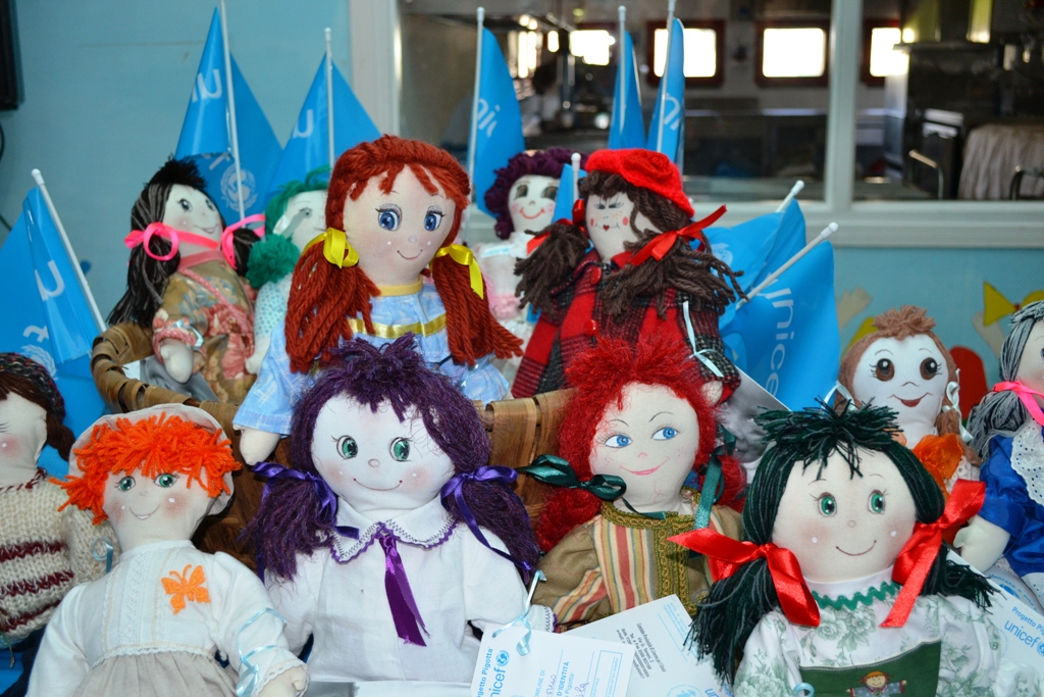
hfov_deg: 49.5
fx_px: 1131
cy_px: 348
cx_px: 522
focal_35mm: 39
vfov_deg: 34.2
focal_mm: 26
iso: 500
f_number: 4.2
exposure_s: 1/60
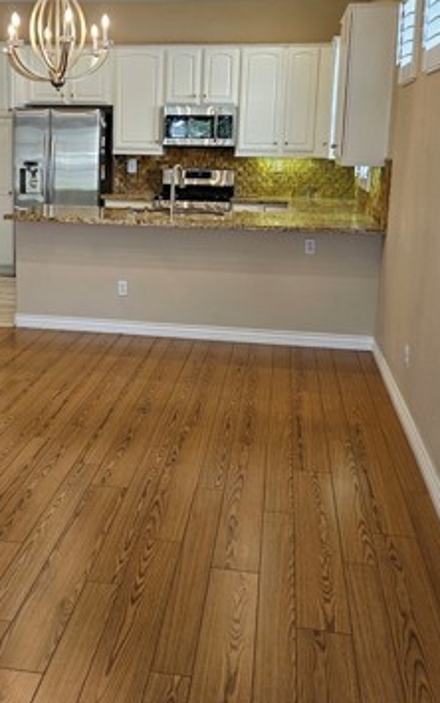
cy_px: 273
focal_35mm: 44
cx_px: 131
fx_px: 844
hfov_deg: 28.9
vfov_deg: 45.0
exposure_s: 1/120
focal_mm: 5.4
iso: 100
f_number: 1.8
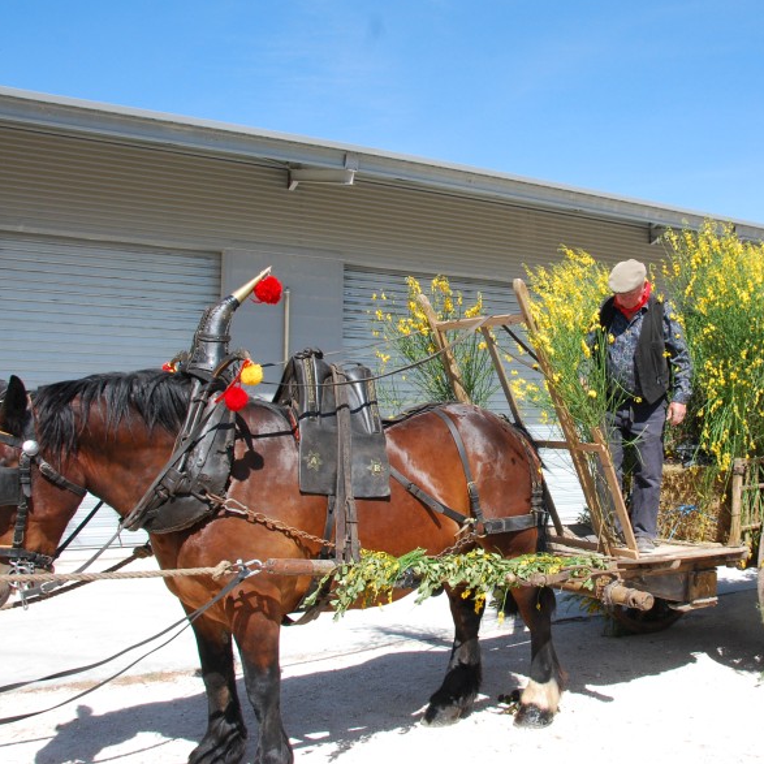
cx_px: 515
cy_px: 375
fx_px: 874
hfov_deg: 46.4
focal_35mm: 35
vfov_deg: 47.2
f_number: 10
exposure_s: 1/400
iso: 400
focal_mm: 18
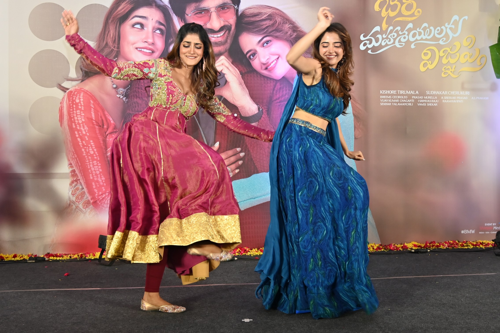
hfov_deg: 46.4
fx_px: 583
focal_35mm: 42
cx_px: 250
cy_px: 166
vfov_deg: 31.9
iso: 640
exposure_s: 1/125
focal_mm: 28
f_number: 4.5
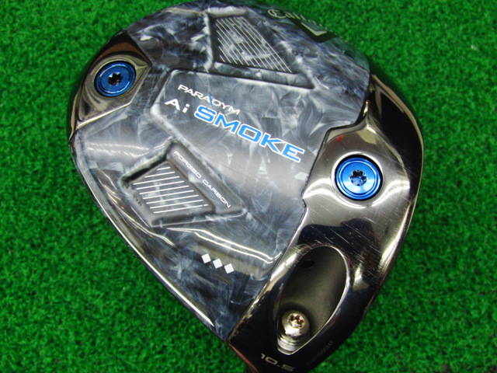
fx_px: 531
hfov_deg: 50.1
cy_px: 186
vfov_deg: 38.7
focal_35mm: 37
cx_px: 248
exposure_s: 1/50
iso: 400
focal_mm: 6.42
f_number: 3.6
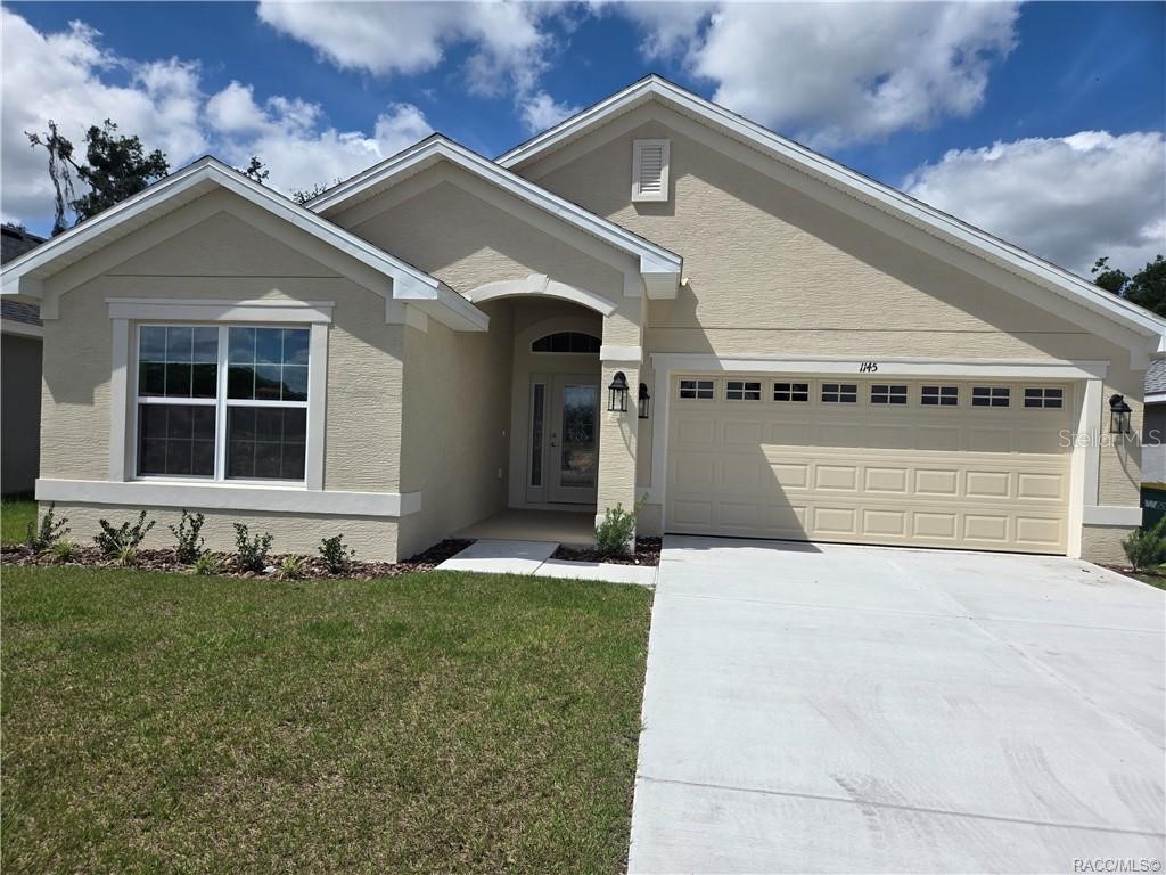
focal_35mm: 23
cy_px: 438
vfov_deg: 58.9
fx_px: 775
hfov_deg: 73.9
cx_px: 583
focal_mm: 5.4
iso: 25
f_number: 1.8
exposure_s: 1/3531
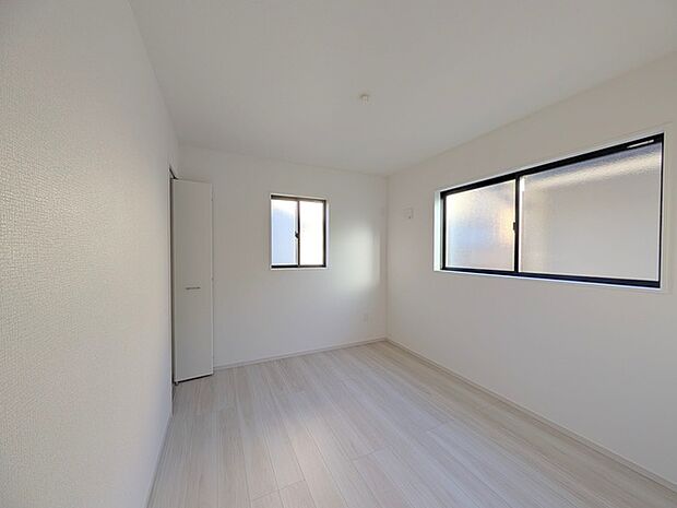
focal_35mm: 12
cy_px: 254
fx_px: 235
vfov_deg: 94.5
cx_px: 338
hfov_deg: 110.5
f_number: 1.7
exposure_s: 1/211
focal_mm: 2.02
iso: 52
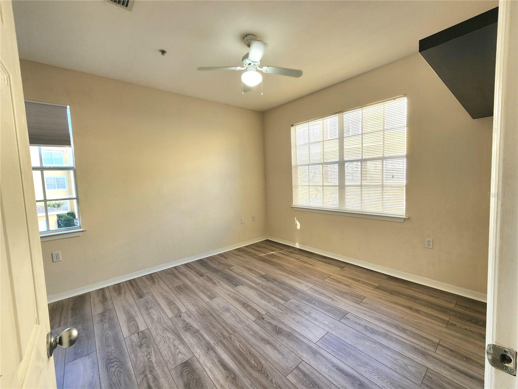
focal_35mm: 13
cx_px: 259
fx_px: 195
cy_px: 194
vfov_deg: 89.9
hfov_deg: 106.2
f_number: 2.2
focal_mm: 2.2
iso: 64
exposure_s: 1/120
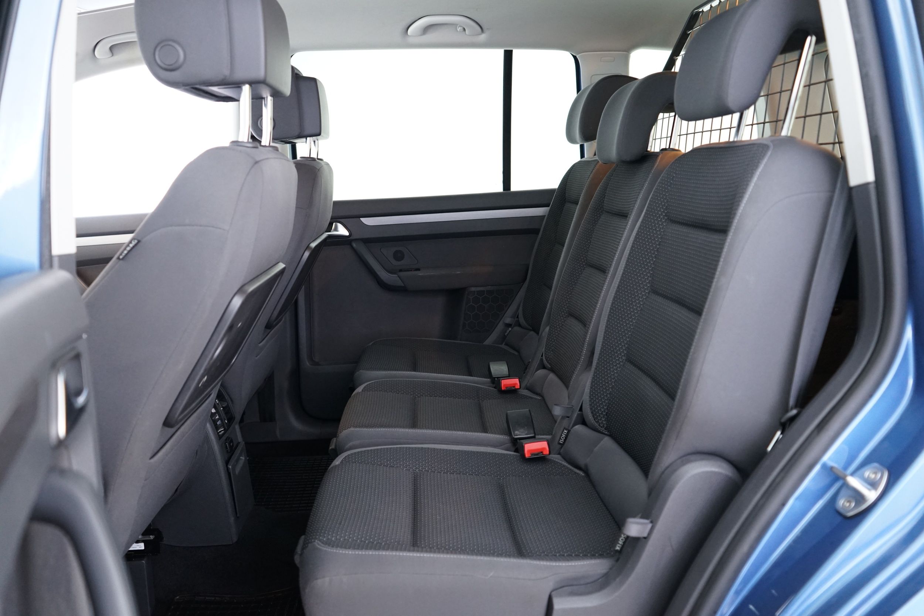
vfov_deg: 46.4
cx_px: 462
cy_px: 308
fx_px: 719
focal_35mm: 28
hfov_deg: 65.5
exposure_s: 1/10
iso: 2000
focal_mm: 28
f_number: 4
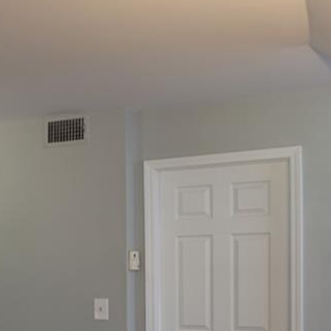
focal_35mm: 64
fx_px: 692
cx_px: -78
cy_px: 292
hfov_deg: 24.1
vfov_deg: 26.1
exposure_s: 1/5
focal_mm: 16
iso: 100
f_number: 3.5
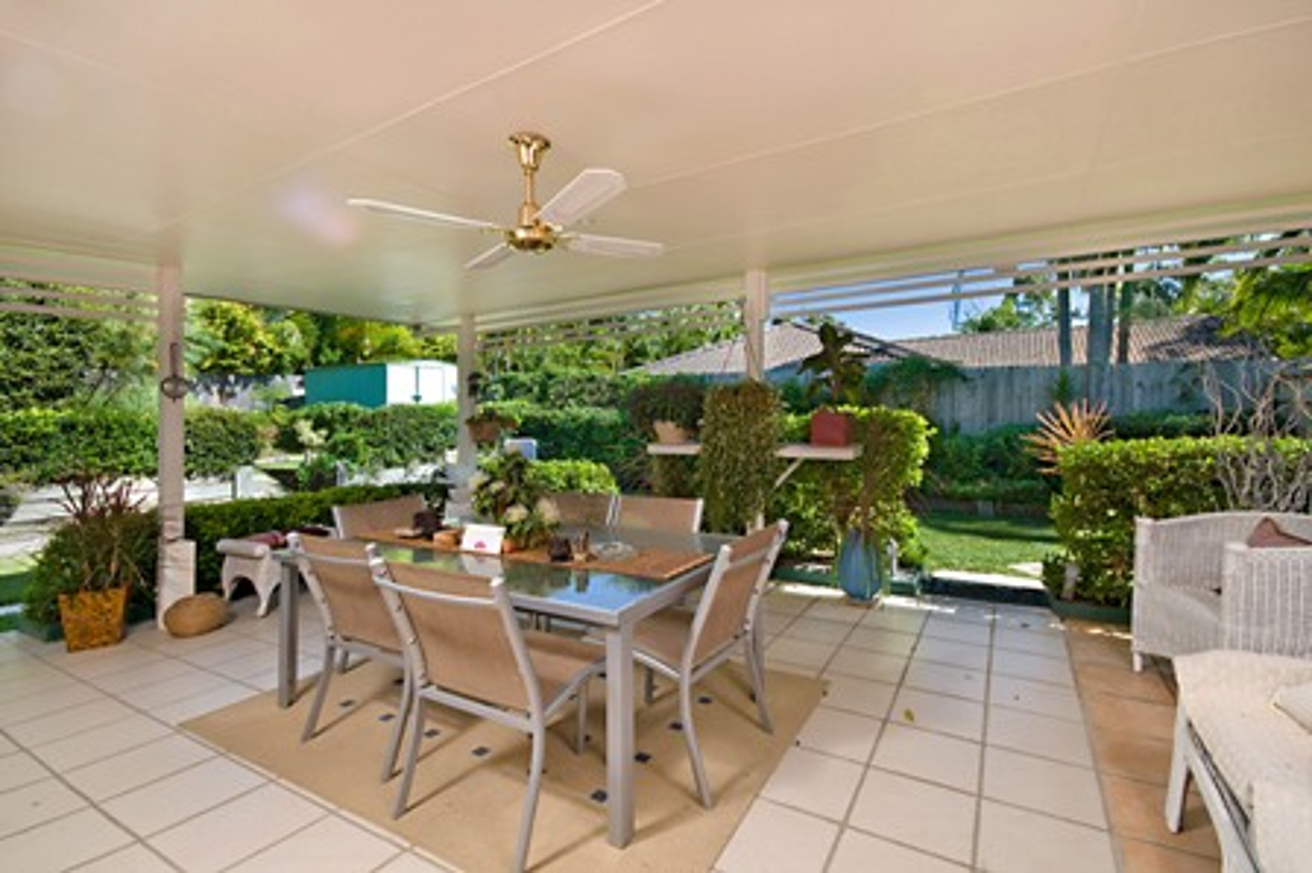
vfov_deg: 77.2
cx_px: 656
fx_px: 546
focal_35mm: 15
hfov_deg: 100.4
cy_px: 436
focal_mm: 10
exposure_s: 1/90
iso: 200
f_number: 8
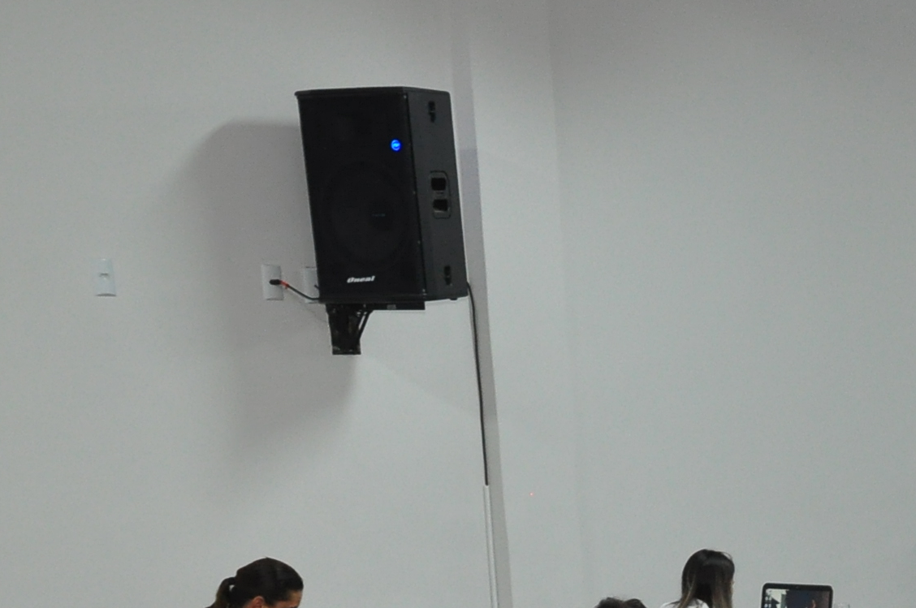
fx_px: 1957
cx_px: 1216
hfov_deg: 23.1
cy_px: 820
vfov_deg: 16.6
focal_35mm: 77
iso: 1000
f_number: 6.3
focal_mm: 18
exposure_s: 1/40
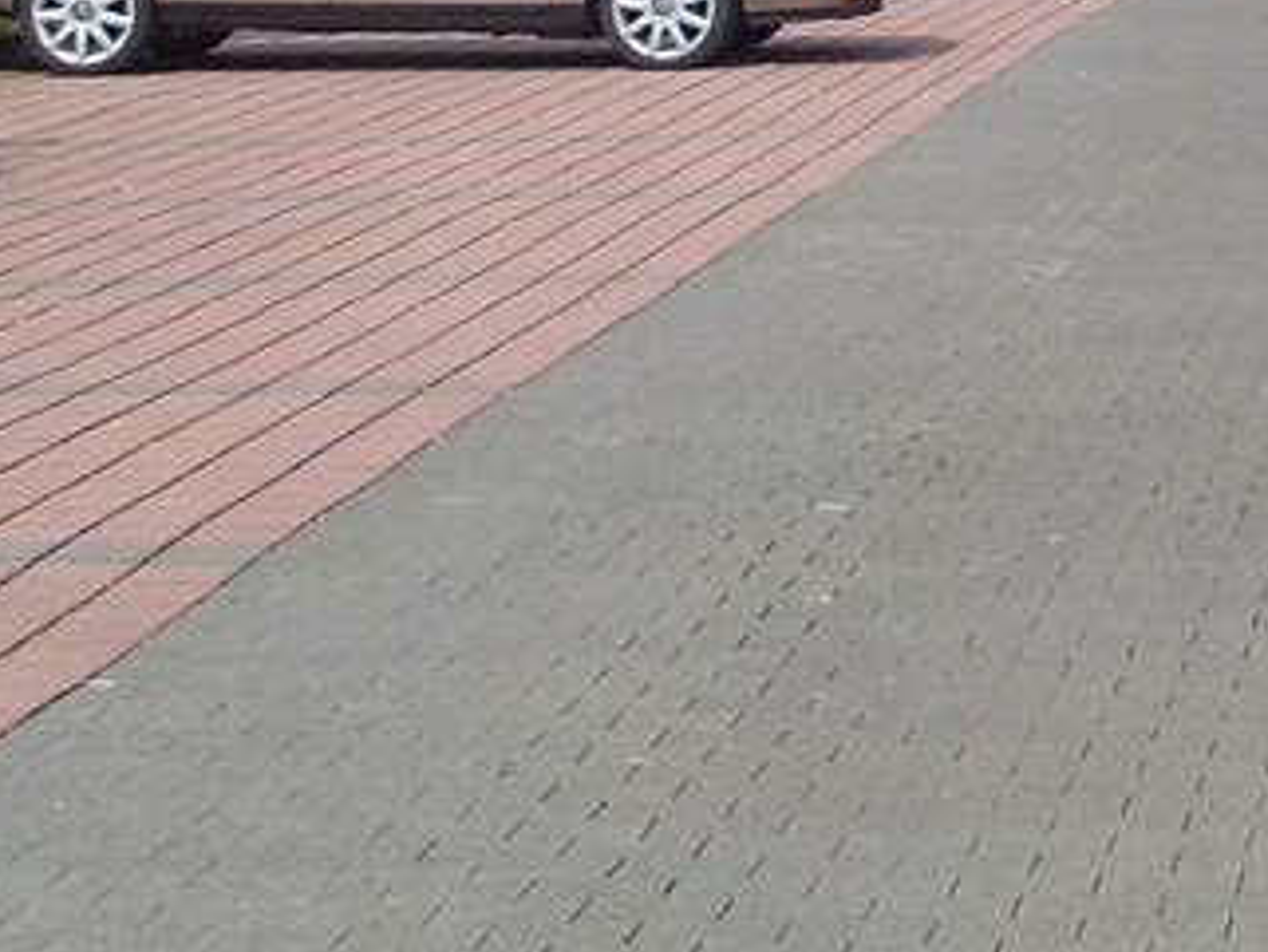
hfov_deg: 13.1
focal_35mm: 142
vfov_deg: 10.2
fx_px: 5203
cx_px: 1971
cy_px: -300
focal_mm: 6.3
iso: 80
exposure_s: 1/250
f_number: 7.7
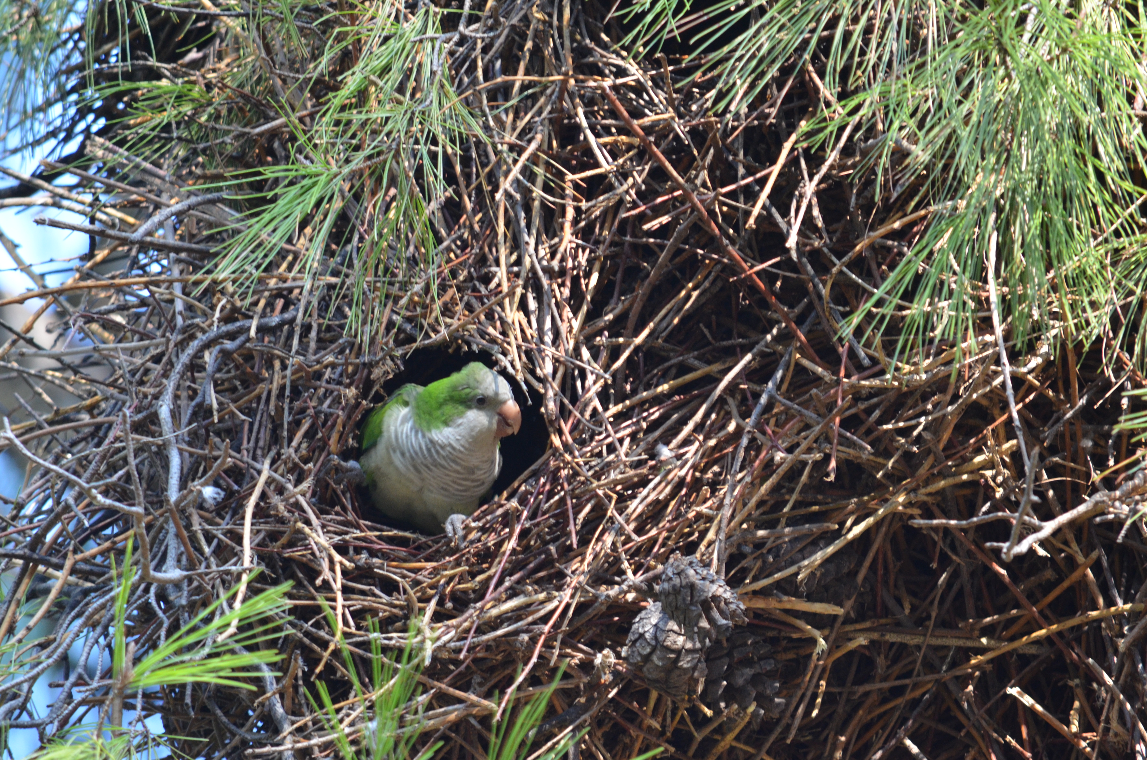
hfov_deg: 4.6
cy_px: 380
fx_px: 14308
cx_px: 574
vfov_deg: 3.0
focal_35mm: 450
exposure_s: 1/125
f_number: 5.6
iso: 900
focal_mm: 300
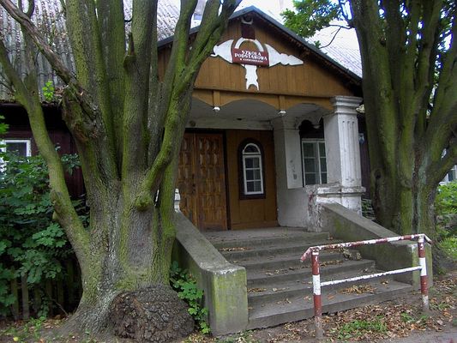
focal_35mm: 35
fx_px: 462
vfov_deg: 40.7
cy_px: 172
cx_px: 228
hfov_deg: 52.6
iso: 200
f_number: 2.6
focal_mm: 5.8
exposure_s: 1/98.1
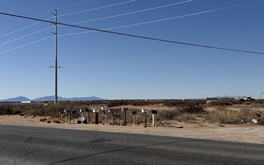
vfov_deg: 25.3
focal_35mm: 51
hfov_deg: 39.6
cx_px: 132
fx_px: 367
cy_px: 77
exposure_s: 1/7937
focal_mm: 6.76
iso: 64
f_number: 1.78
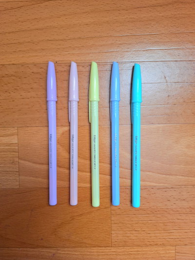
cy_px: 130
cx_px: 98
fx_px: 173
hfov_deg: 58.9
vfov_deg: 73.9
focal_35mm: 23
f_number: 1.8
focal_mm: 5.54
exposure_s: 1/50
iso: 200
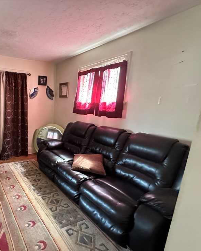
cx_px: 35
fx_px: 141
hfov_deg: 63.5
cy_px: 131
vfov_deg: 83.2
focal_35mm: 19
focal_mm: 2.22
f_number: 2.2
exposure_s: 1/47
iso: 1250
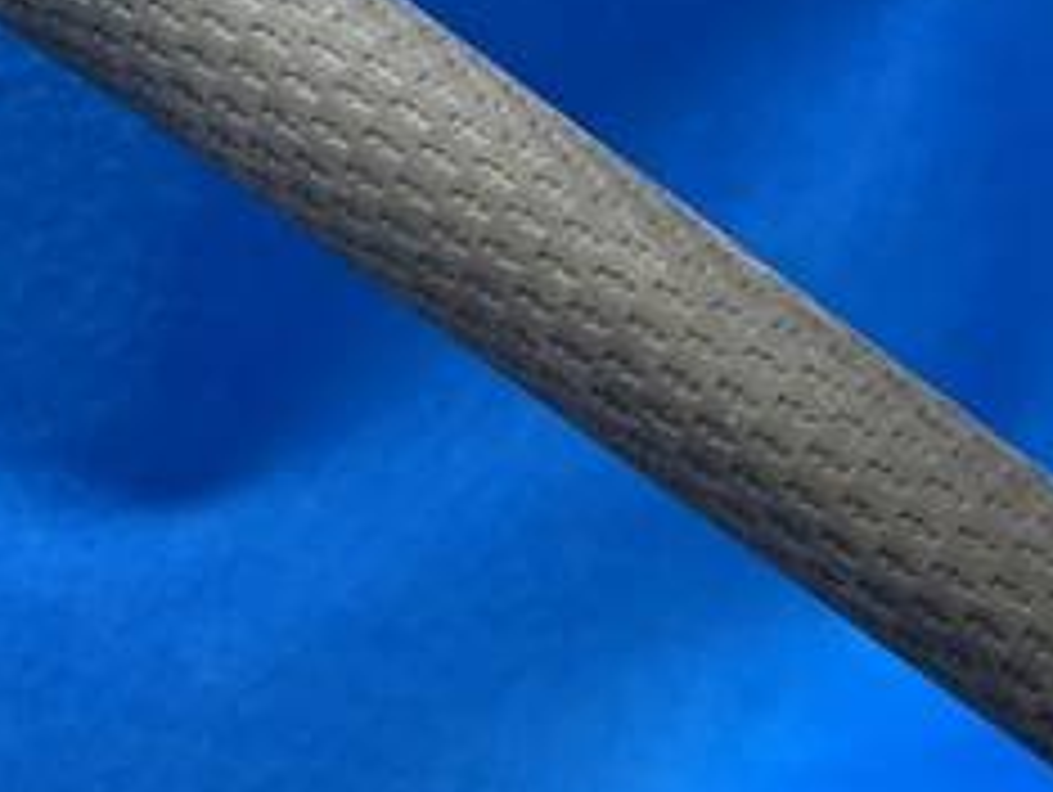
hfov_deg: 25.5
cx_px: 1138
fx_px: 2162
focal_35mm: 71
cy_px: 688
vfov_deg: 20.4
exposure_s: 1/60
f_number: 1.8
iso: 125
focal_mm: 4.25
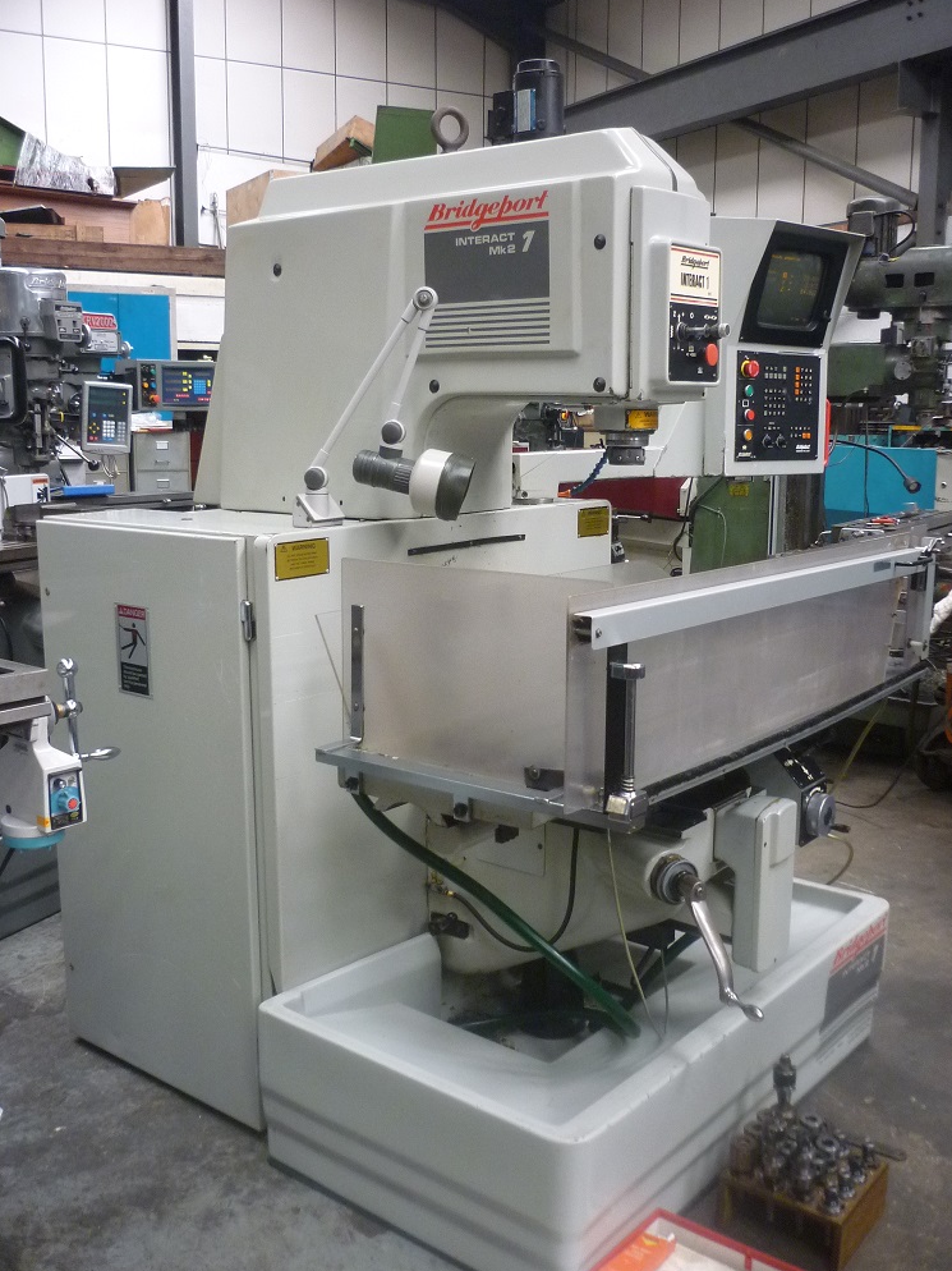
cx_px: 480
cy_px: 623
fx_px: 1247
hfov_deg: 41.8
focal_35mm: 34
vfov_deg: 54.0
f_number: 2.8
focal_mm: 5.5
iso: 250
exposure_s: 1/30
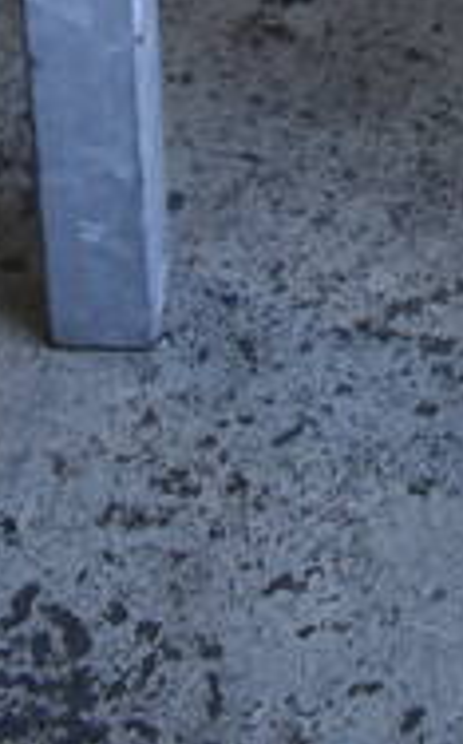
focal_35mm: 134
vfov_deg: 12.9
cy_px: -896
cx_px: 546
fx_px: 2714
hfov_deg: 9.6
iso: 640
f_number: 3.5
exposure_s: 1/250
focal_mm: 18
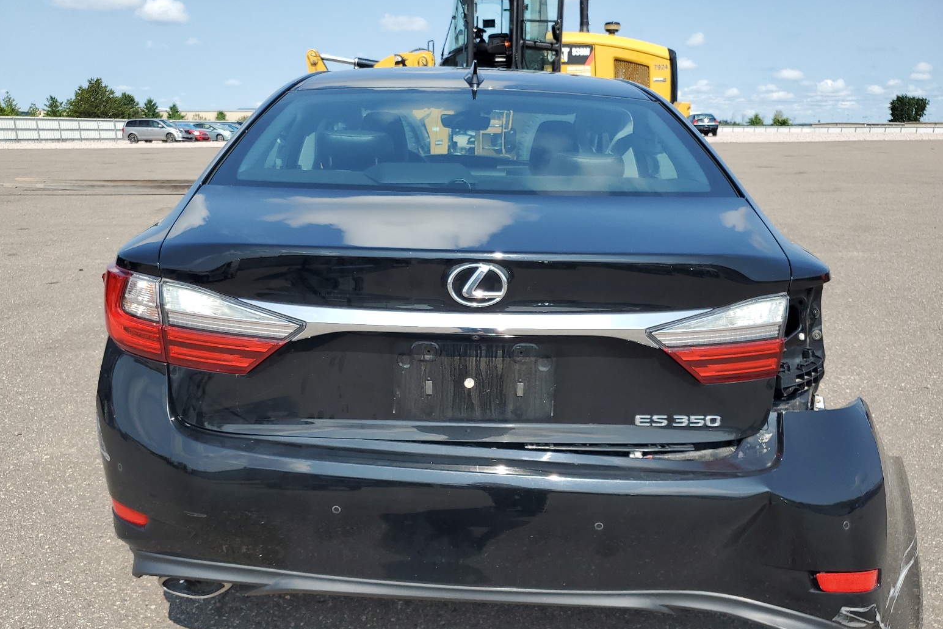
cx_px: 474
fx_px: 733
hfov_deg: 65.5
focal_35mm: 28
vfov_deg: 46.3
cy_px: 354
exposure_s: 1/2000
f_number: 1.5
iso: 50
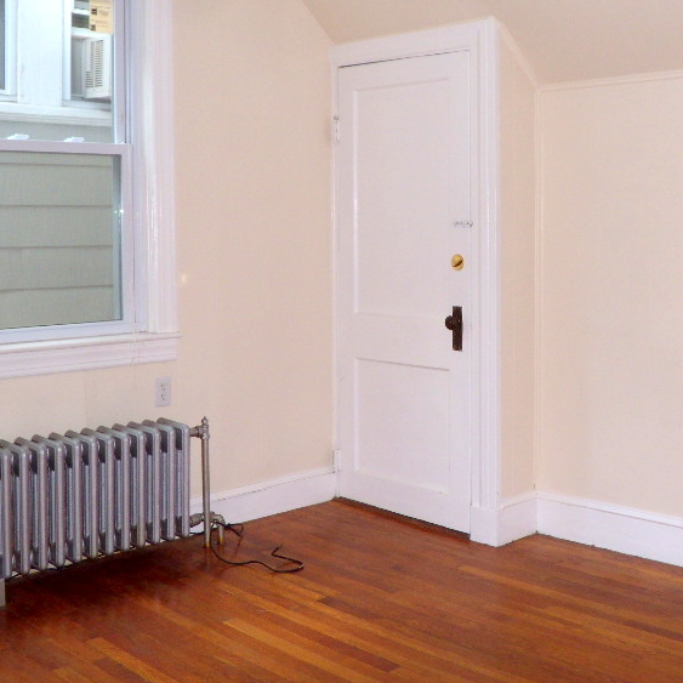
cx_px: 392
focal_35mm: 45
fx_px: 1005
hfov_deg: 37.5
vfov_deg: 37.3
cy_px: 250
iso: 100
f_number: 2.8
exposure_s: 1/50
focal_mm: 6
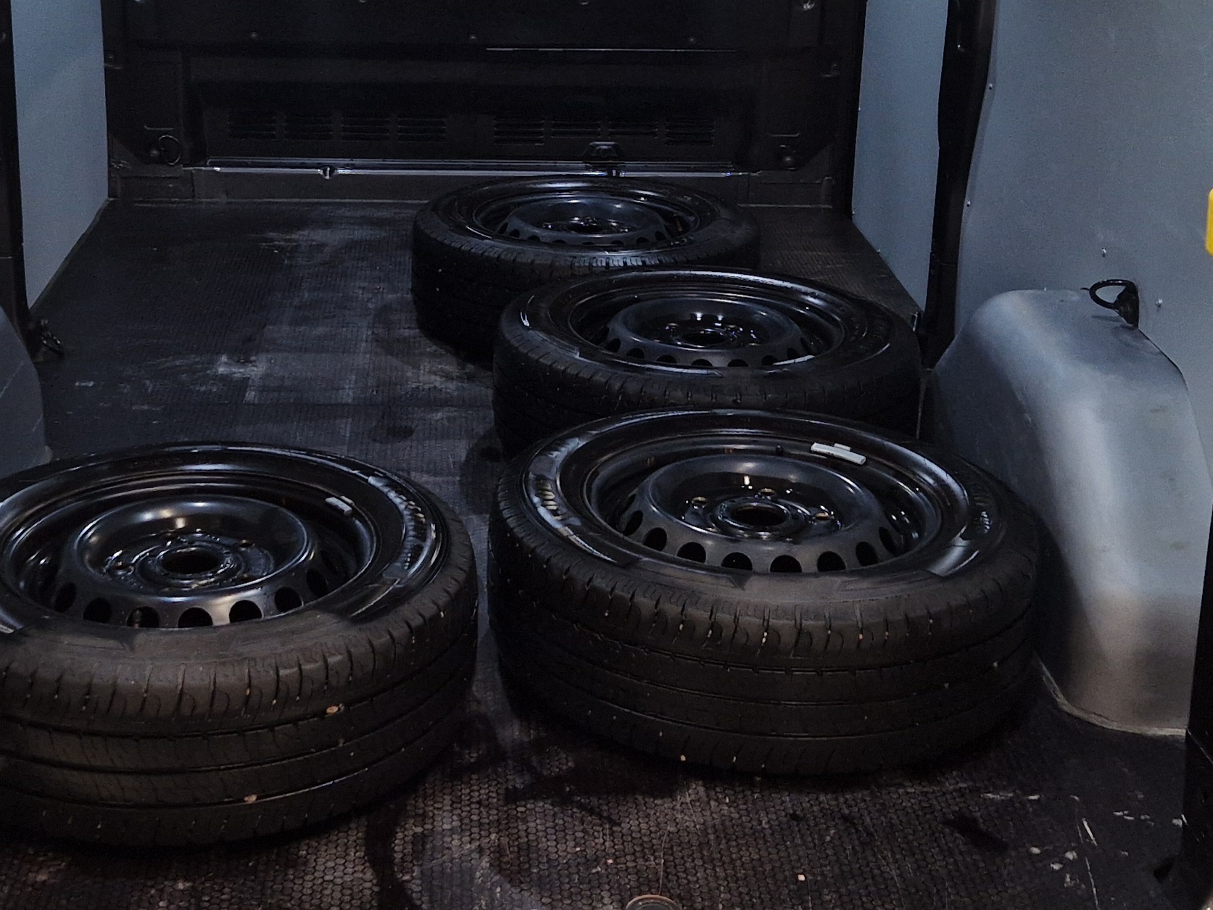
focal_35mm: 55
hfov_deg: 34.7
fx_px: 1927
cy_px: 241
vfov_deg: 26.3
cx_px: 436
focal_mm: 5.4
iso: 160
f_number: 1.8
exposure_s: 1/100
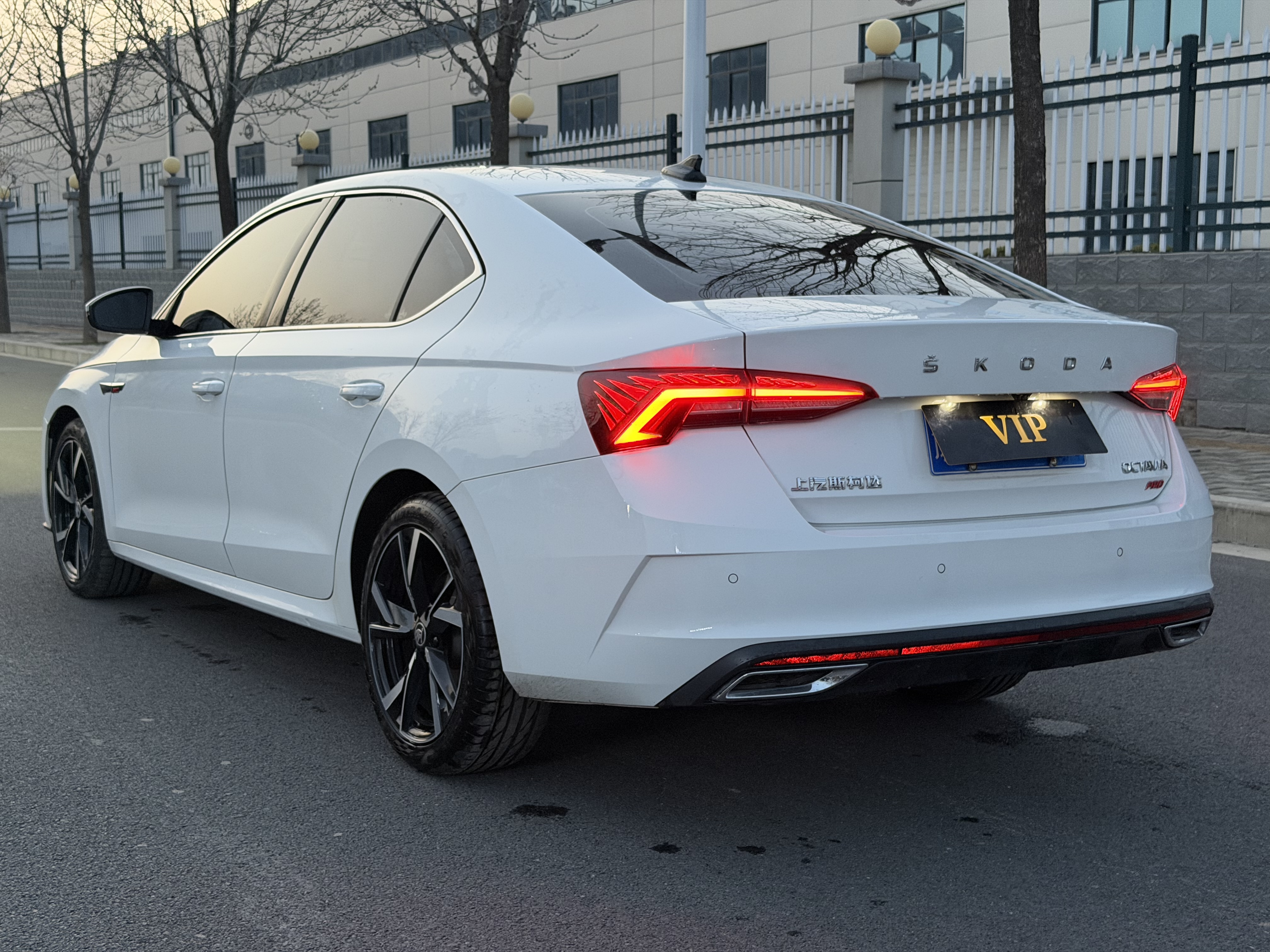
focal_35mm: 48
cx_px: 635
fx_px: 1761
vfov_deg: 30.3
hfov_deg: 39.7
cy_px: 476
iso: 250
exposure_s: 1/53
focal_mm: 6.76
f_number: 1.78
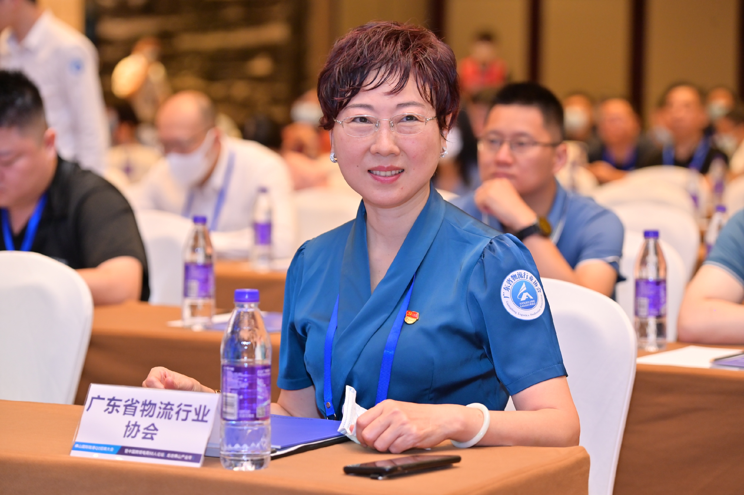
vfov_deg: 12.2
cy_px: 248
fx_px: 2313
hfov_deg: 18.3
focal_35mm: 112
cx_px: 372
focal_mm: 112
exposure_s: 1/161
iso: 1600
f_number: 4
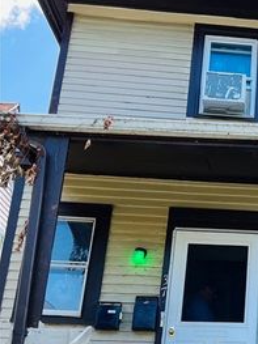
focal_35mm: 66
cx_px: 326
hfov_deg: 20.5
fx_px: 656
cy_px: 194
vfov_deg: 29.4
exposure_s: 1/797
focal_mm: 5.7
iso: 50
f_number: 1.5
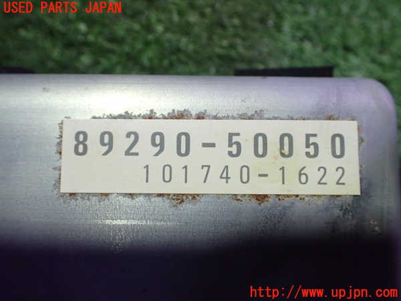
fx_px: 348
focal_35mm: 30
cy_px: 150
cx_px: 200
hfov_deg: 60.0
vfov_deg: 46.8
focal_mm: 5.4
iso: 800
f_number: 2.3
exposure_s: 1/80
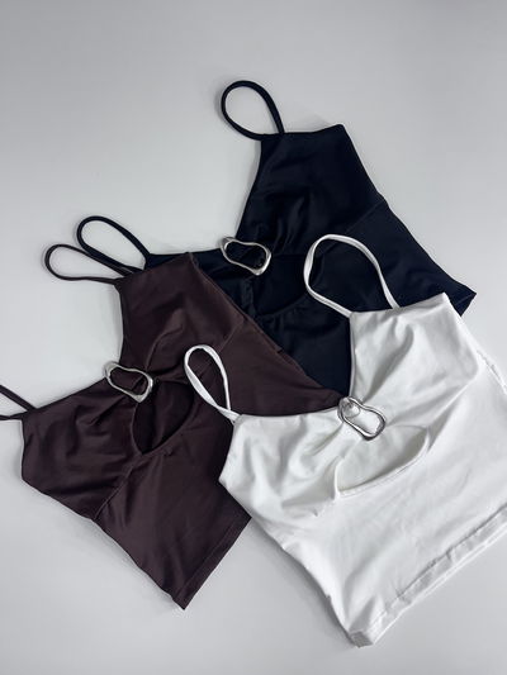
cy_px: 338
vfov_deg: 67.3
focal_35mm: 26
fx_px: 508
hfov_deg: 53.1
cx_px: 254
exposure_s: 1/100
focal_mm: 5.1
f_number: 1.6
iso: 50
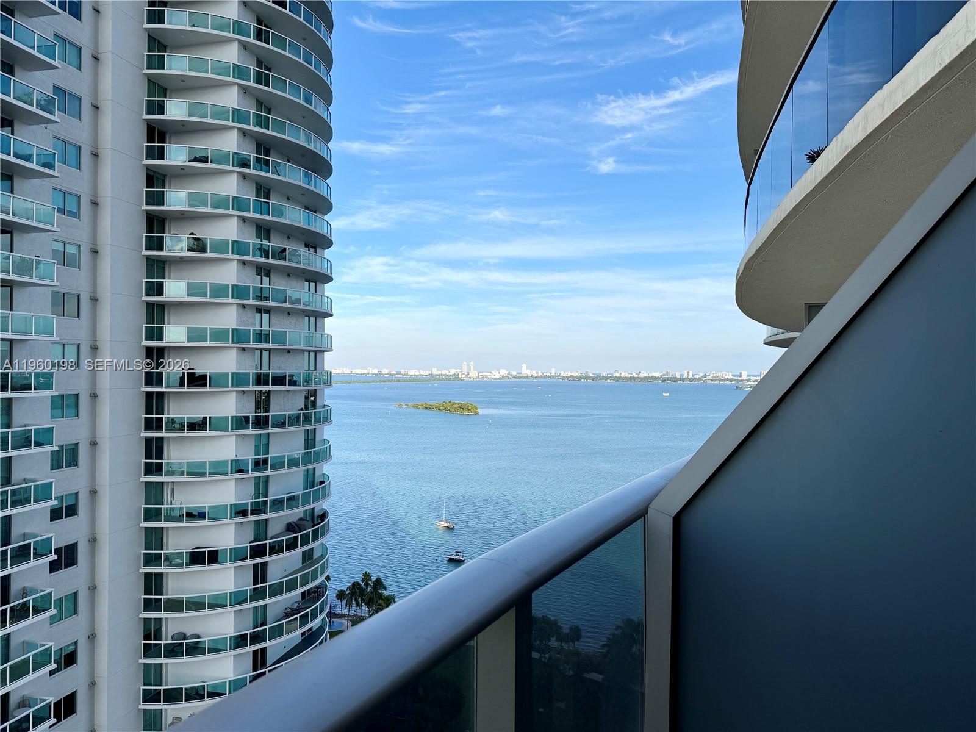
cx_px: 488
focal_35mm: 24
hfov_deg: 71.6
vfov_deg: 56.8
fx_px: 677
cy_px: 366
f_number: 1.78
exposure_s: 1/4673
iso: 80
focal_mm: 6.76
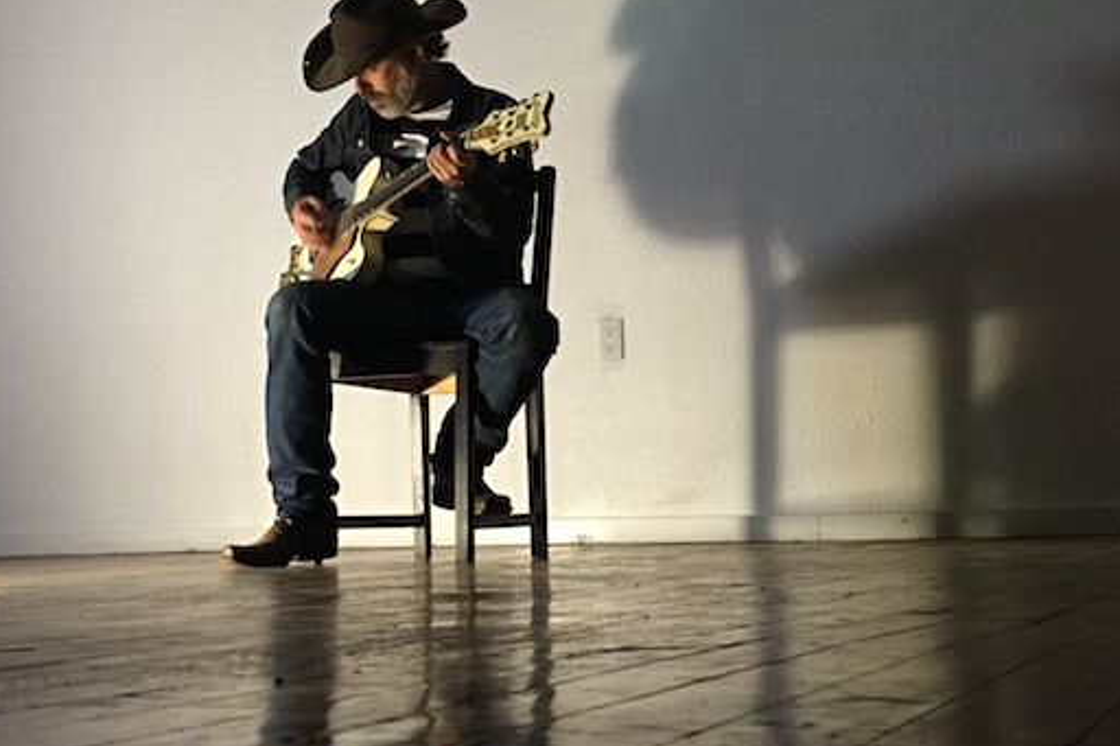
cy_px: 240
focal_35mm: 53
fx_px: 1648
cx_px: 538
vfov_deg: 25.3
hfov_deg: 37.5
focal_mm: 4.15
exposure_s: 1/4
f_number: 2.2
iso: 50
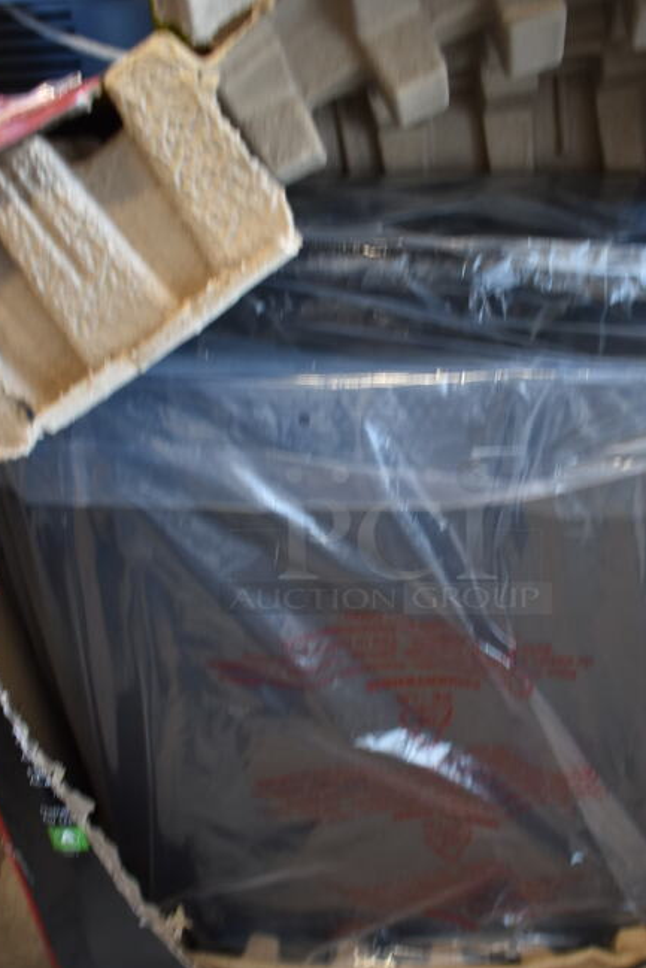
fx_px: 1022
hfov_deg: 35.0
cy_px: 536
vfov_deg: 50.6
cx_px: 386
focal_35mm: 38
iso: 720
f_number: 3.5
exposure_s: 1/30
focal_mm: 18
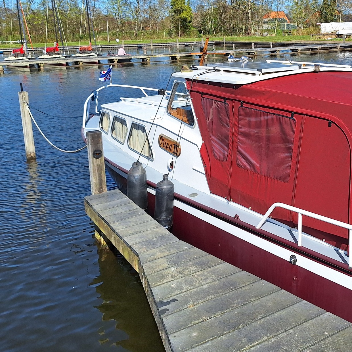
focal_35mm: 41
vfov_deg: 40.5
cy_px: 122
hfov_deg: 39.7
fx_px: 472
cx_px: 269
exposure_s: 1/3401
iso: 40
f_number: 1.8
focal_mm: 5.54
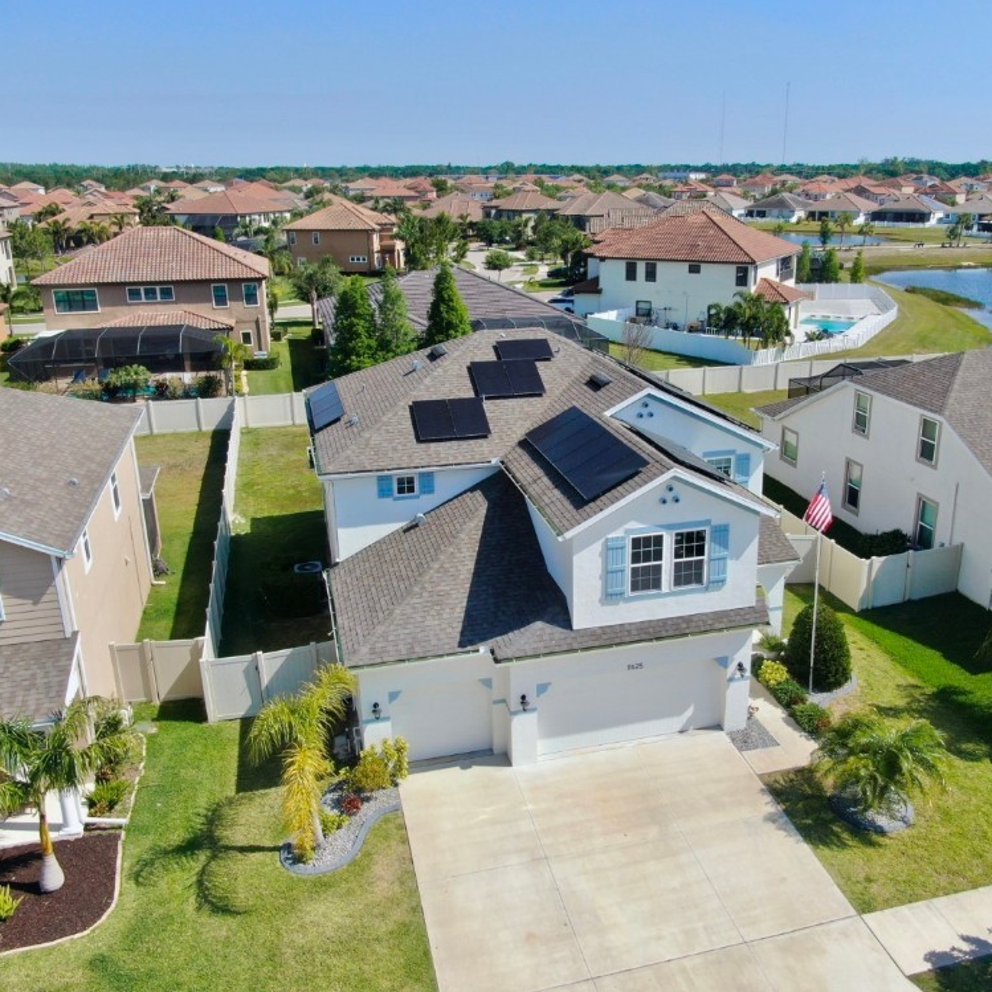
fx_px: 940
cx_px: 566
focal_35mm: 29
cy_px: 501
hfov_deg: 55.4
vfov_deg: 55.6
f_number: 2.8
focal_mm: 4.39
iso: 110
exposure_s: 1/1250
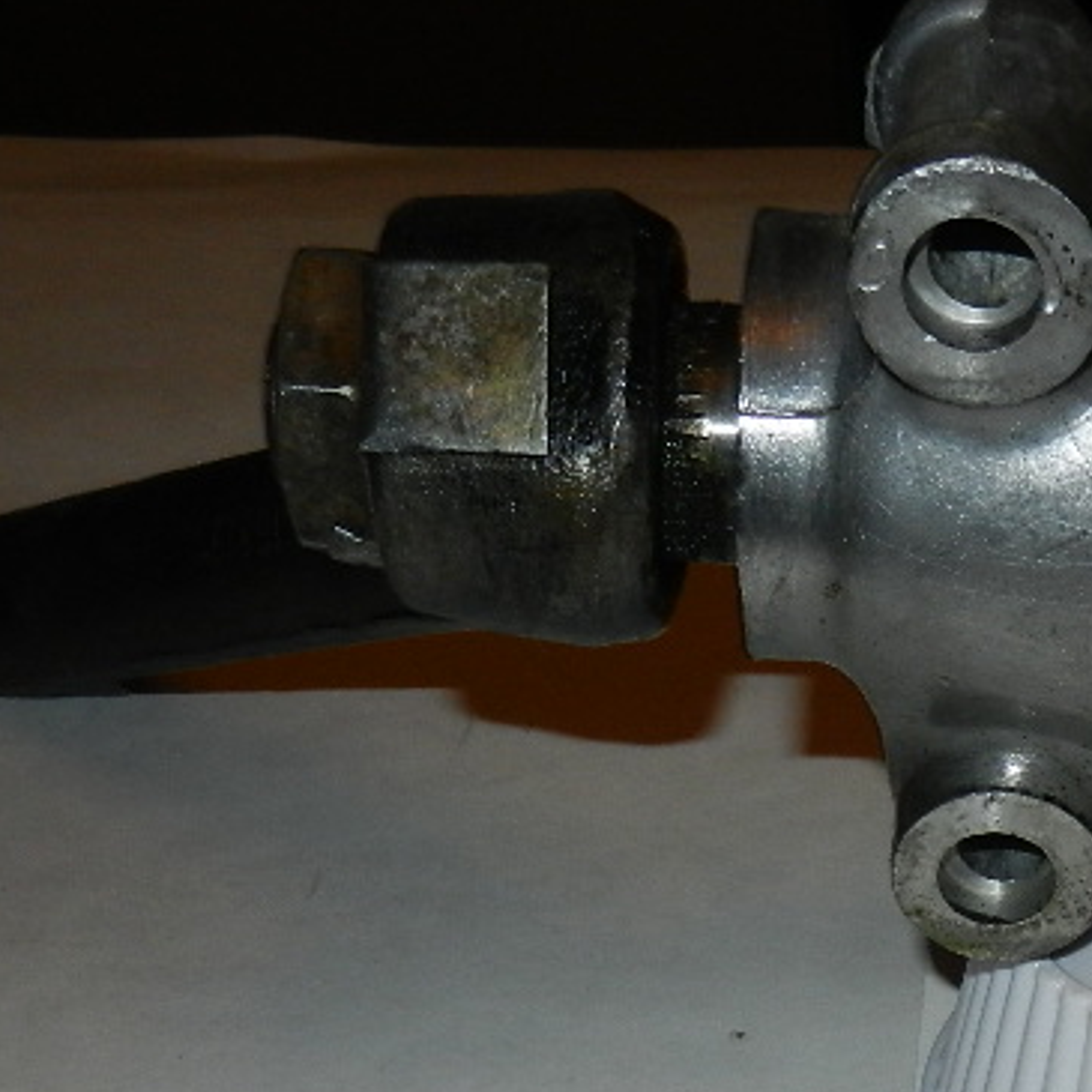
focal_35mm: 72
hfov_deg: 22.2
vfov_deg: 23.0
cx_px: 1307
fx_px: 2570
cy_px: 1107
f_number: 7.2
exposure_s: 1/30
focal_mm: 5.1
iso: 200
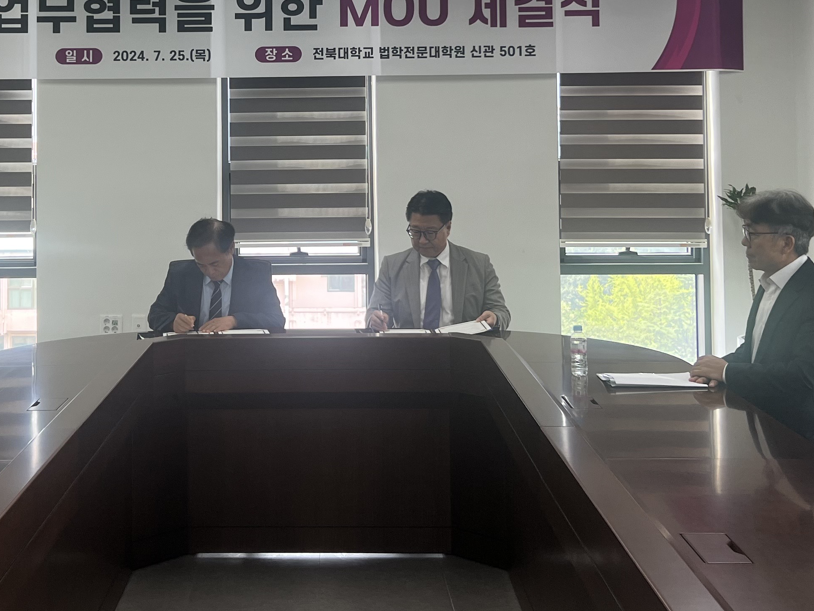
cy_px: 88
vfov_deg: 26.3
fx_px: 1270
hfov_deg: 35.3
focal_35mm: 54
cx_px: 286
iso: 40
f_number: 1.5
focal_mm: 5.7
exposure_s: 1/135
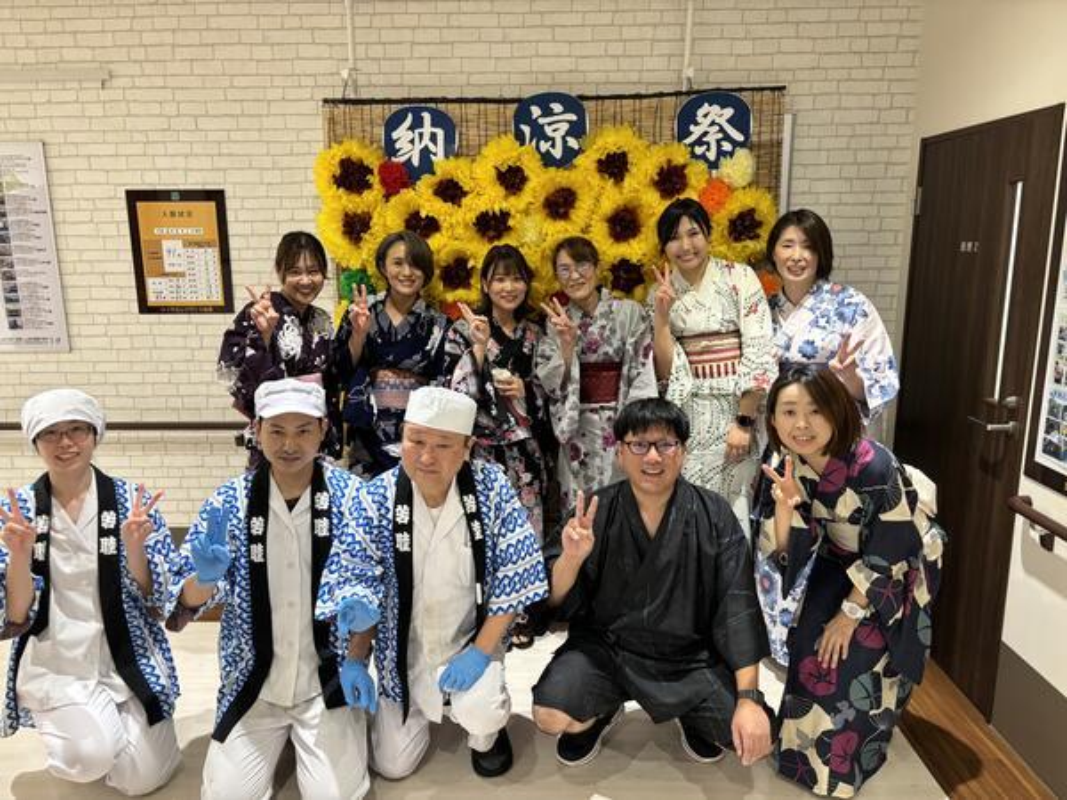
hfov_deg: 67.3
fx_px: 801
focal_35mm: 26
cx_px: 534
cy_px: 400
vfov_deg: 53.1
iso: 160
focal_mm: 5.96
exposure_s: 1/42
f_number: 1.6
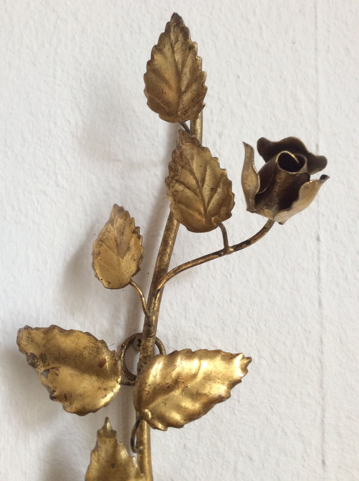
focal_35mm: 32
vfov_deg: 56.9
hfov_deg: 44.1
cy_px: 240
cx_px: 180
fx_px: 444
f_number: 2.4
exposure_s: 1/25
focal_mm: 3.3
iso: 80
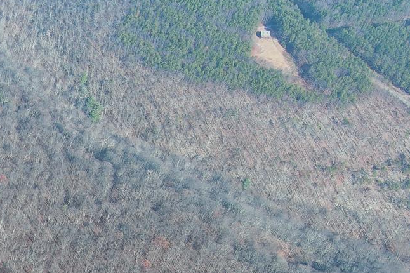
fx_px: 1047
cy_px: 378
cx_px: -231
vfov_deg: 14.1
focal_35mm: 92
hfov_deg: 19.0
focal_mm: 10.57
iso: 100
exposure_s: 1/495
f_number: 2.8
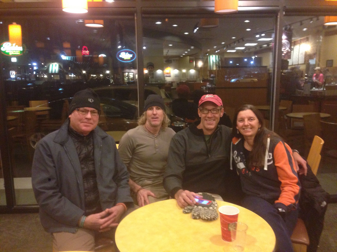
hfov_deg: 55.4
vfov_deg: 42.9
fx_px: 321
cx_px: 168
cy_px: 126
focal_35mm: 33
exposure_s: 1/15
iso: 400
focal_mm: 4.12
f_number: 2.4
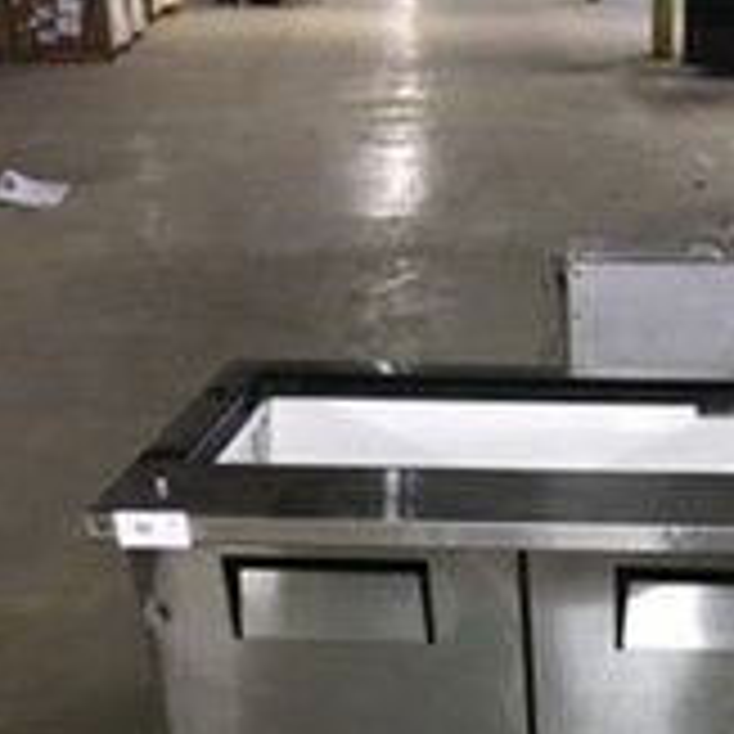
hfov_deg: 24.7
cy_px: 955
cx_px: 711
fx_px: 1607
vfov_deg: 22.9
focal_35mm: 67
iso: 100
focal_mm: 4.15
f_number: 2.2
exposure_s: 1/4
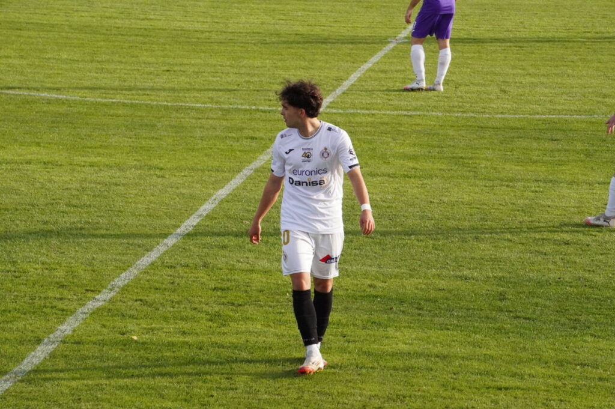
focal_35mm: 200
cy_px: 204
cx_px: 308
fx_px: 3405
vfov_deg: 6.9
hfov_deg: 10.3
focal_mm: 133
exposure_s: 1/2000
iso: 6400
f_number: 13
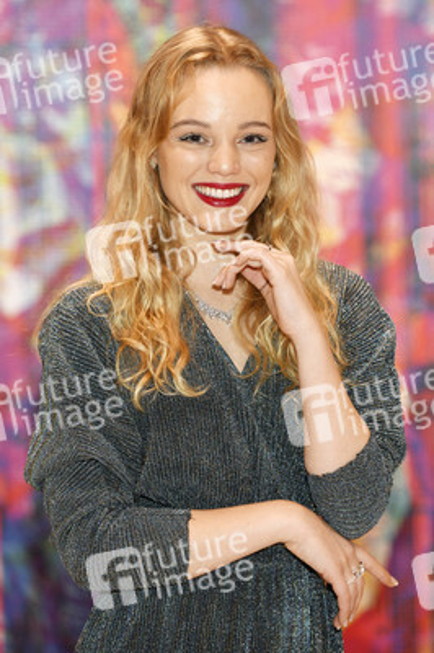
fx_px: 2445
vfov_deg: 15.2
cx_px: 217
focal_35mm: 135
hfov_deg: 10.1
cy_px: 326
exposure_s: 1/250
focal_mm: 135
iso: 800
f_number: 4
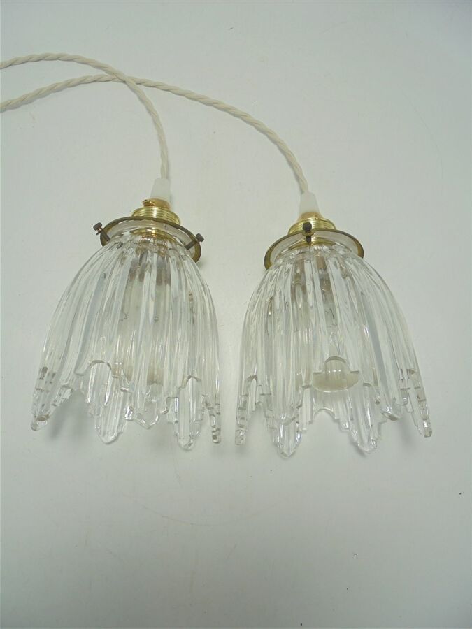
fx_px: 473
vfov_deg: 67.3
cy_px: 314
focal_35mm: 26
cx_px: 236
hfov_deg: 53.1
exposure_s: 1/125
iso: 100
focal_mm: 4.6
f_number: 3.5
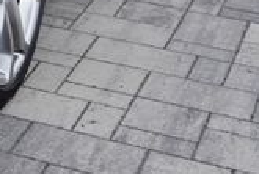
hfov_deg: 12.4
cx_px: -226
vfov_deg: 8.1
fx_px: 1075
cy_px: -313
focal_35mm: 149
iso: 100
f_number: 2.8
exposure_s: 1/500
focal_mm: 24
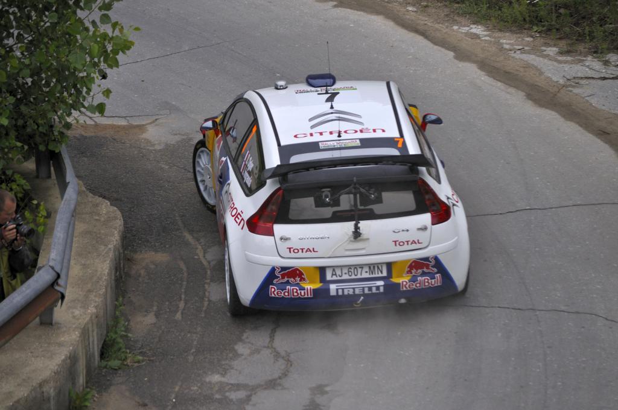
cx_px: 309
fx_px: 2572
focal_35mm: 150
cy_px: 205
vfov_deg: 9.1
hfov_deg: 13.7
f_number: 4.5
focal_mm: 100
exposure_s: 1/1000
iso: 450
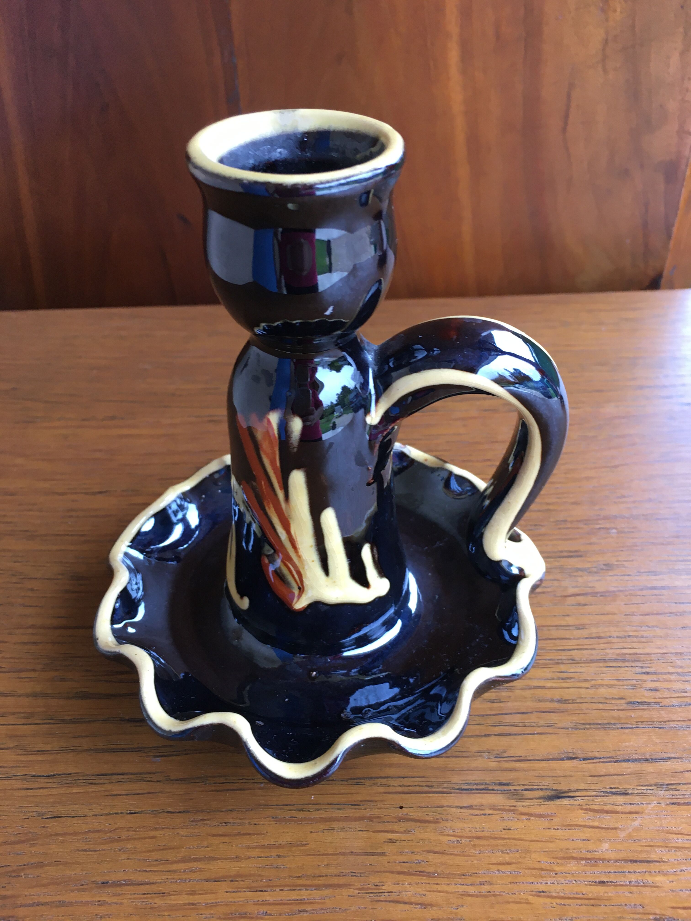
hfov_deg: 48.2
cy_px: 460
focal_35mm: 29
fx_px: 772
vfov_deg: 61.7
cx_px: 346
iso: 32
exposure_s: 1/33
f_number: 2.2
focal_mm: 4.15
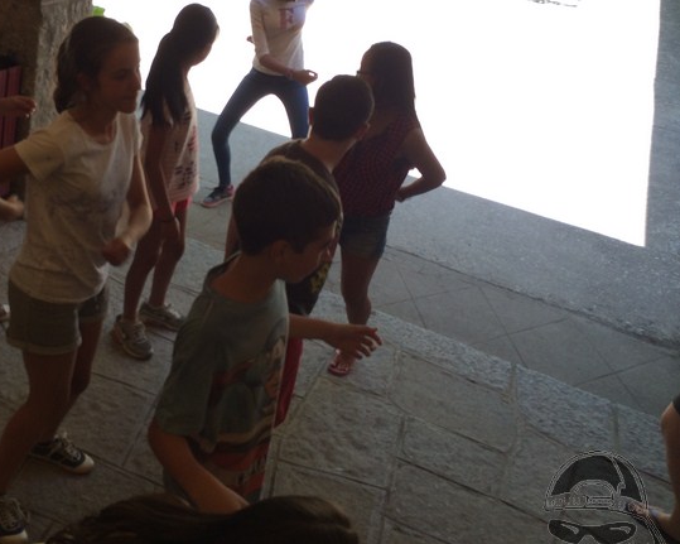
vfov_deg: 35.5
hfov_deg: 42.7
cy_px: 217
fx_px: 845
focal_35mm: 42
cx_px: 184
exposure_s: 1/144
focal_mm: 4.15
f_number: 2.2
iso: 32
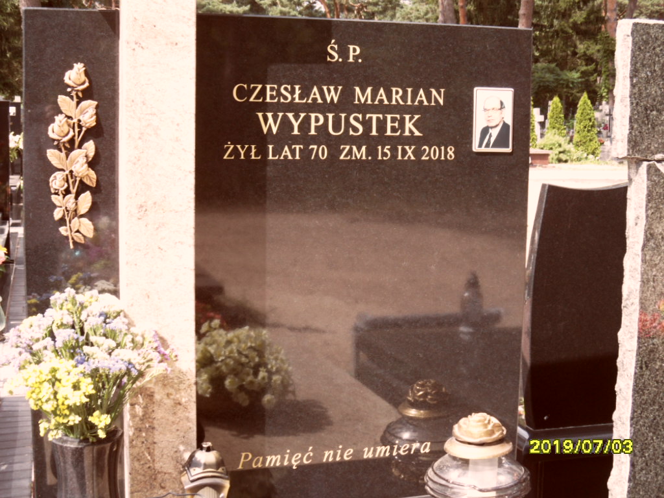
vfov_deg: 29.1
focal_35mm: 50
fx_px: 959
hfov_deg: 38.2
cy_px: 249
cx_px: 332
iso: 80
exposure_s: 1/180
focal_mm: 8.2
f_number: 3.8
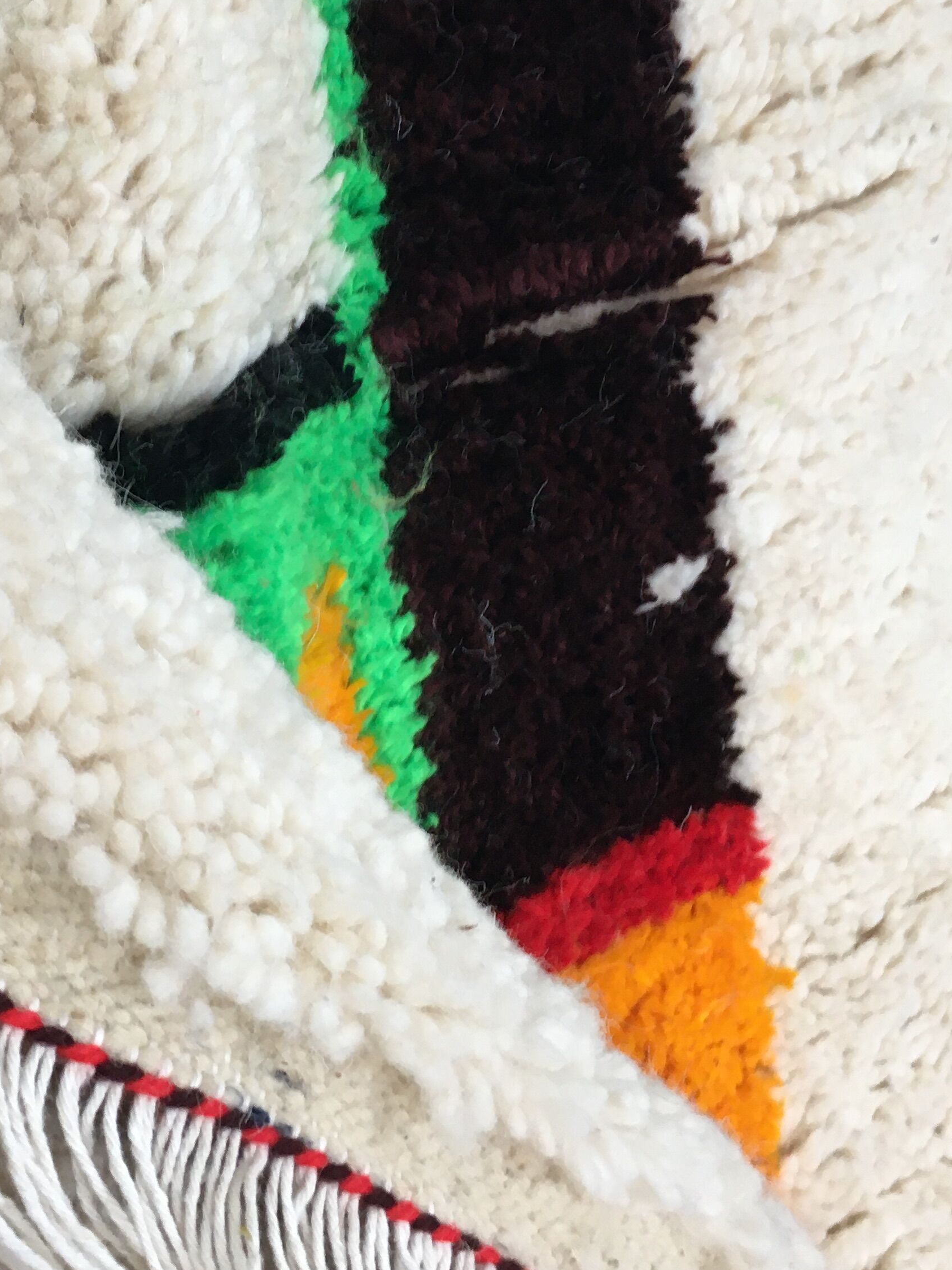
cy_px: 437
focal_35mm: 52
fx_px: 1907
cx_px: 202
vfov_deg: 36.5
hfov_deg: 27.5
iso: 64
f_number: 2.2
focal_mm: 4.15
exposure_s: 1/33
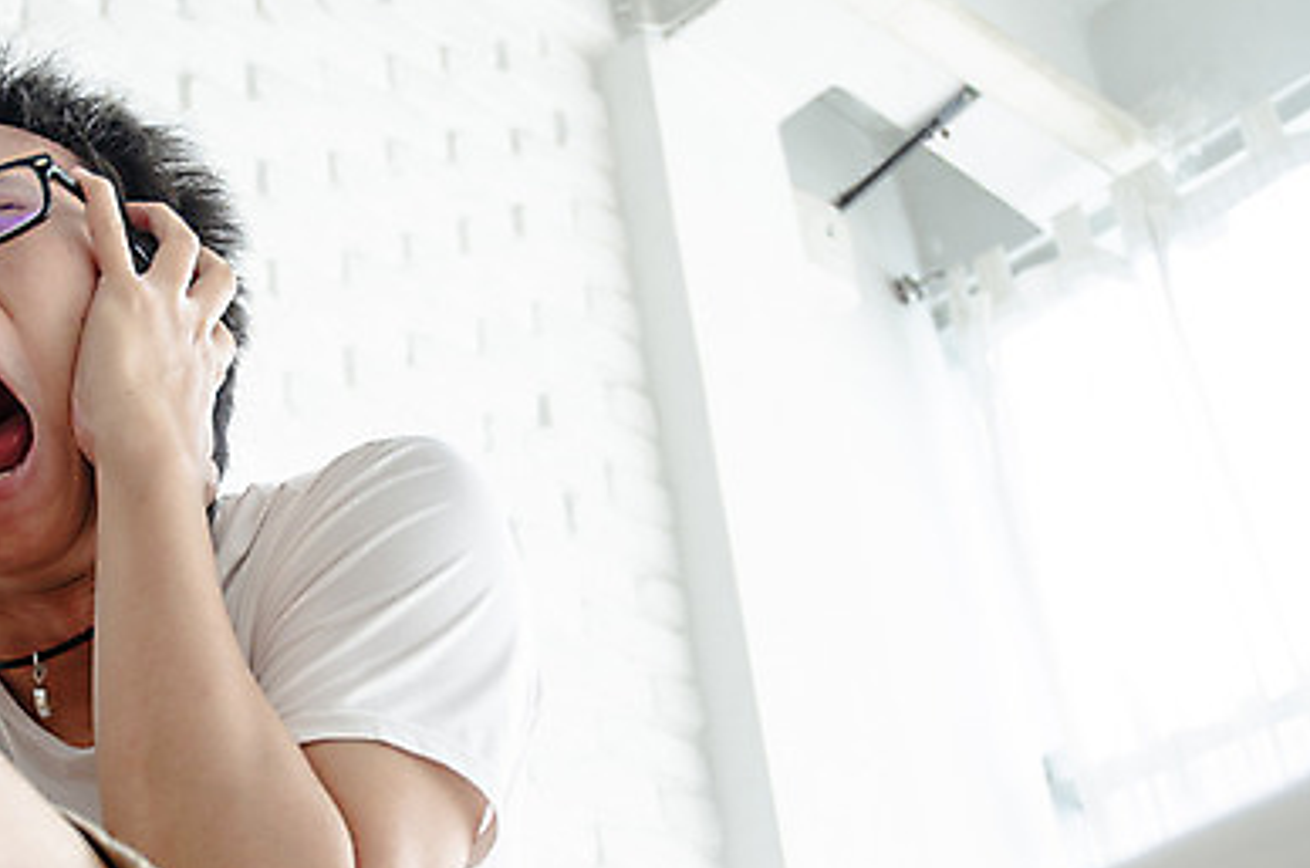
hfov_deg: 29.4
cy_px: 561
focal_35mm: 68
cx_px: 358
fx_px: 2461
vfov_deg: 19.9
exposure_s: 1/50
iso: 100
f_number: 4.5
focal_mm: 29
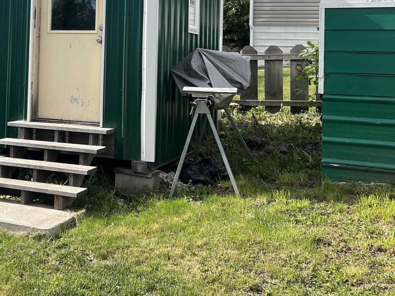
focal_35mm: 52
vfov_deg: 27.0
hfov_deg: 35.6
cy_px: 25
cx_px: 80
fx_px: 593
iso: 50
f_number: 1.5
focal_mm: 5.7
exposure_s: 1/3356
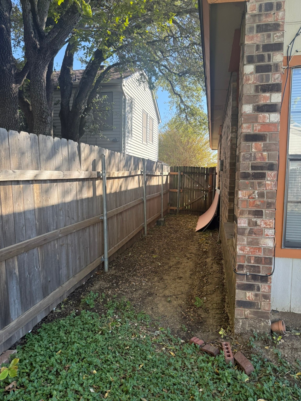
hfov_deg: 56.8
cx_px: 150
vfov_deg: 71.6
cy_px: 200
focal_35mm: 24
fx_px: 278
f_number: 1.78
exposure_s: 1/757
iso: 100
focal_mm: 6.76
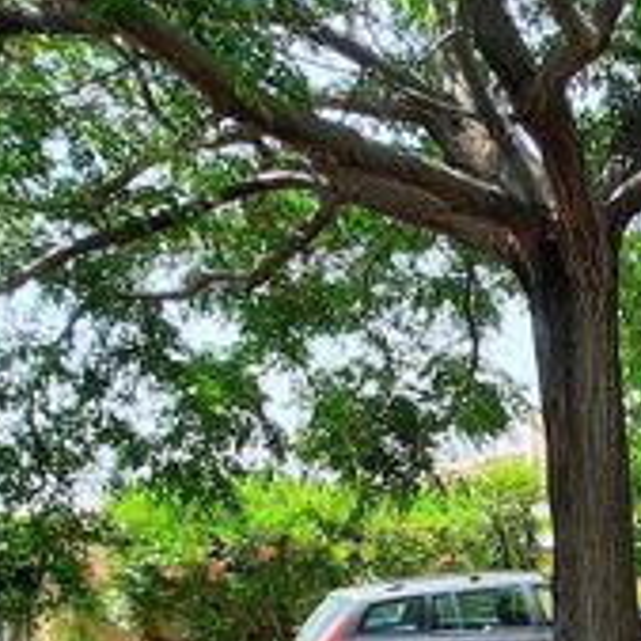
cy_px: 595
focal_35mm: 48
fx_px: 1006
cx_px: 882
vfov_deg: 33.2
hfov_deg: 27.8
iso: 40
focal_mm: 1.74
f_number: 2.2
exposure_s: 1/254
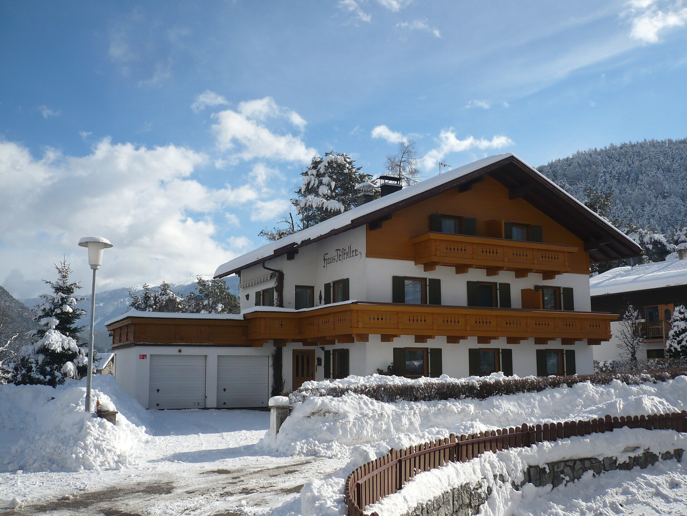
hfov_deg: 52.6
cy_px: 258
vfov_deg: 40.7
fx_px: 695
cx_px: 344
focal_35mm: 35
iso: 100
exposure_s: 1/400
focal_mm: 5.8
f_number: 8
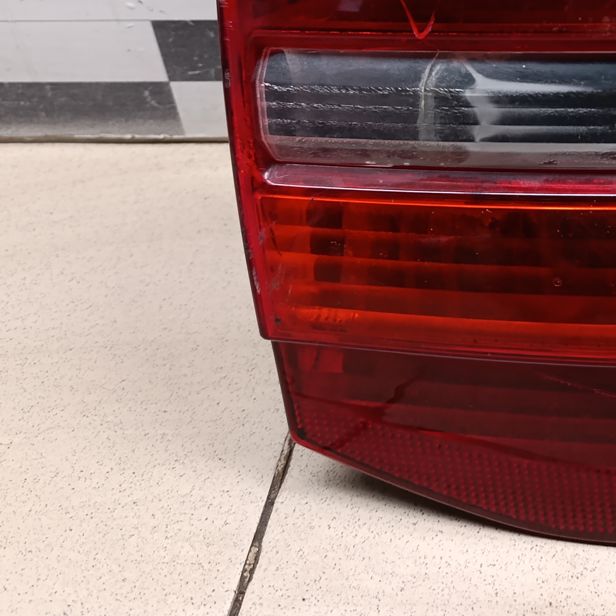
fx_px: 1148
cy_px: -3
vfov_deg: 28.2
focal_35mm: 57
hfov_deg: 27.8
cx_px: 653
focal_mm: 6.14
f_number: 1.6
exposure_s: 1/100
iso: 640
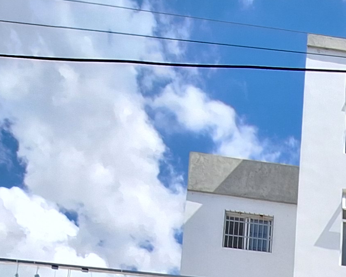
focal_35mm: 60
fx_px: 614
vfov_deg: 18.7
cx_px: 390
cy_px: 518
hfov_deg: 28.3
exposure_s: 1/1314
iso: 40
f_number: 2.2
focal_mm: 1.74
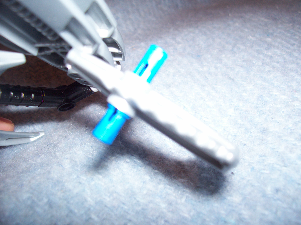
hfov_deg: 54.0
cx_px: 150
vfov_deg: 41.8
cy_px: 112
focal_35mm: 34
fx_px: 296
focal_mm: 5.6
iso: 80
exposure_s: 1/64
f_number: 2.7
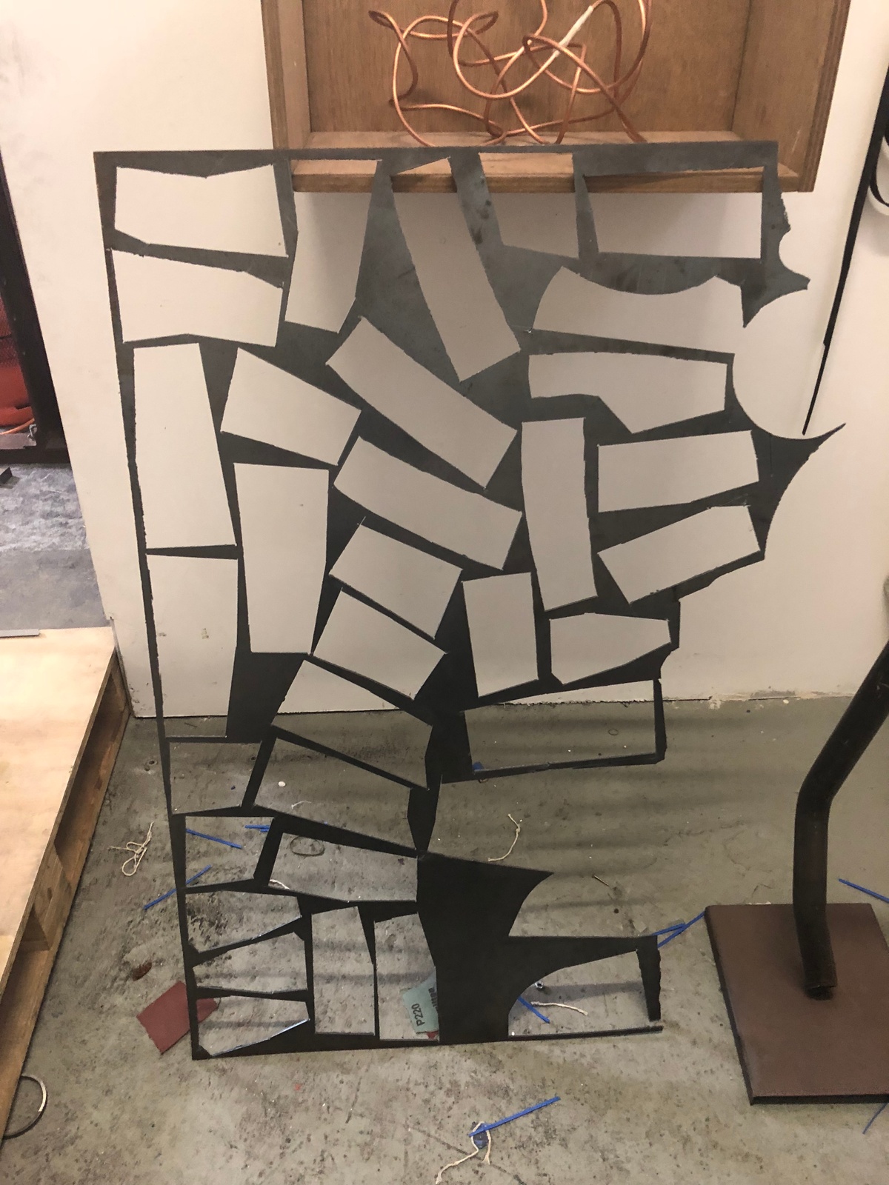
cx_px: 444
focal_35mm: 29
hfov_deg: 48.2
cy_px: 592
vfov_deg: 61.7
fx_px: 993
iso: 100
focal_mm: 3.99
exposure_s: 1/17
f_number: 1.8
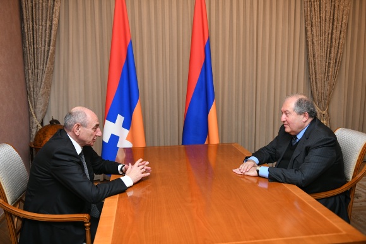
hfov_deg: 58.7
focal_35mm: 32
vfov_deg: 41.1
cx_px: 183
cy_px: 122
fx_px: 325
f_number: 3.2
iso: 1600
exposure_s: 1/250
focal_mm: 32
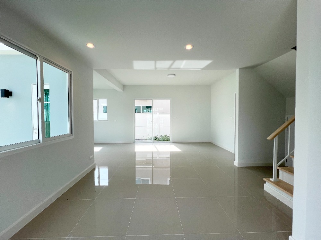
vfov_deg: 89.9
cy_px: 120
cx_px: 160
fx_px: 121
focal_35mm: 13
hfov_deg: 106.2
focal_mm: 1.57
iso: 32
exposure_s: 1/357
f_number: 1.8
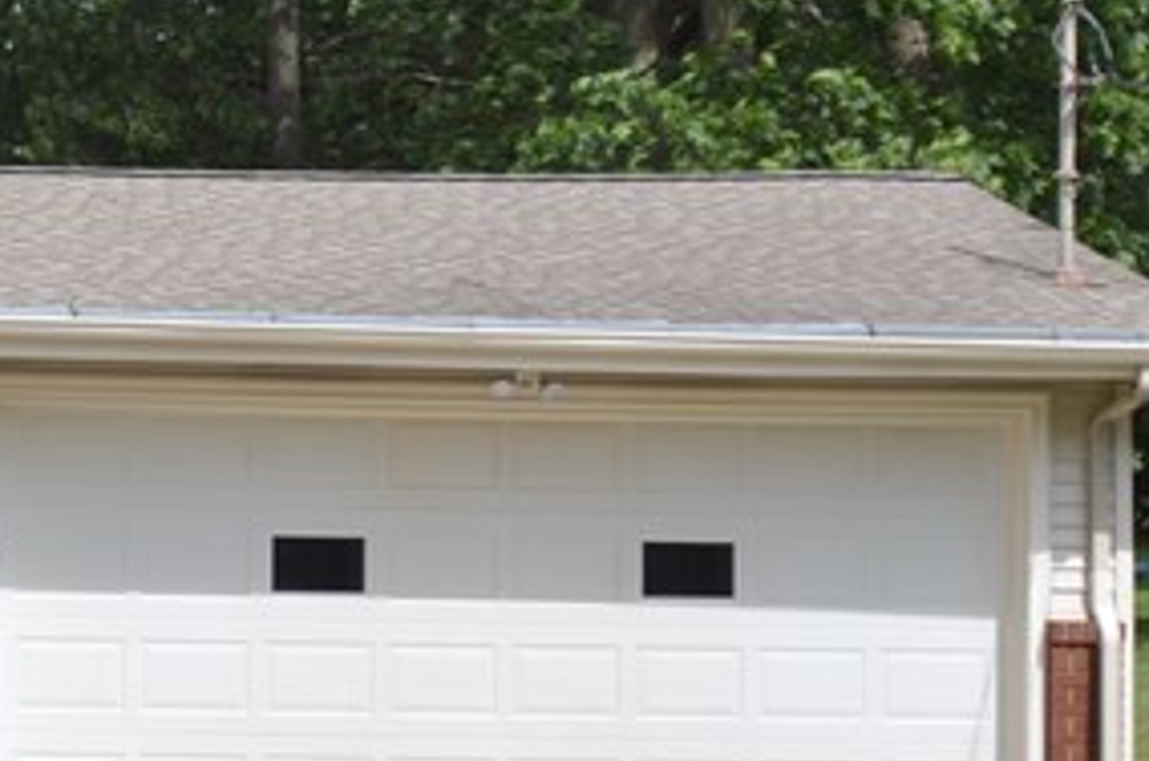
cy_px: 393
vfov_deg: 9.9
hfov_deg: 13.4
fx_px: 4395
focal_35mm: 138
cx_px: -888
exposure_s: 1/200
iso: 100
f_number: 7.1
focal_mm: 24
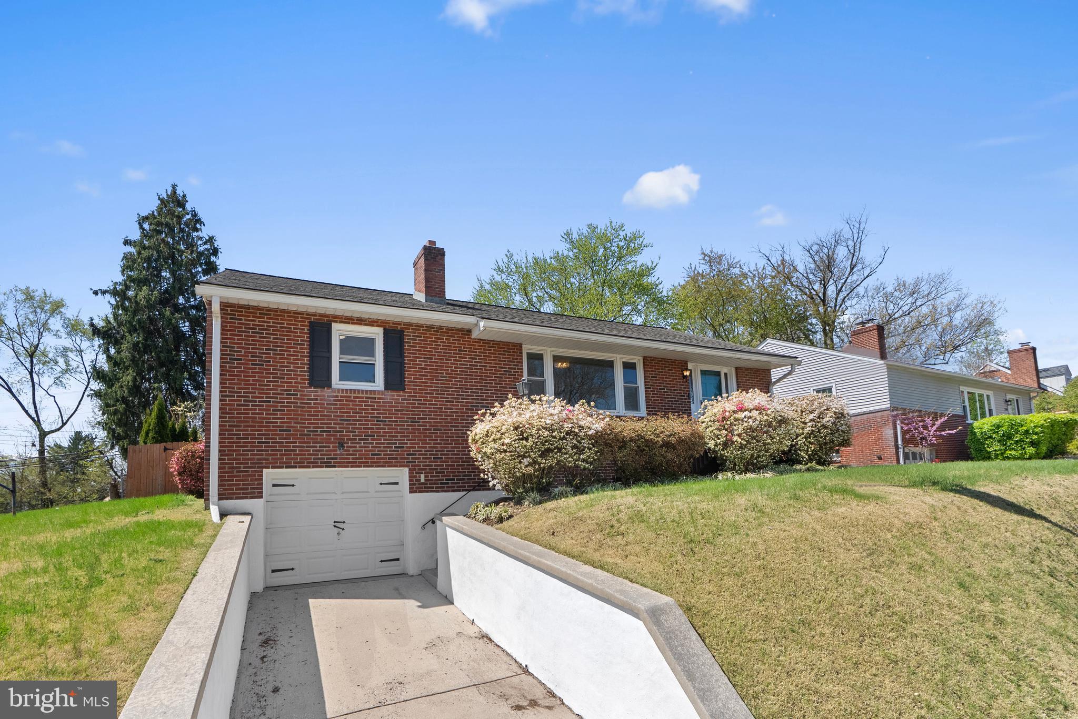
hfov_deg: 96.7
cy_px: 360
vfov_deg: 73.8
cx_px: 539
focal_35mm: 16
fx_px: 479
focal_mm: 16
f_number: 8
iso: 800
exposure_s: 1/640
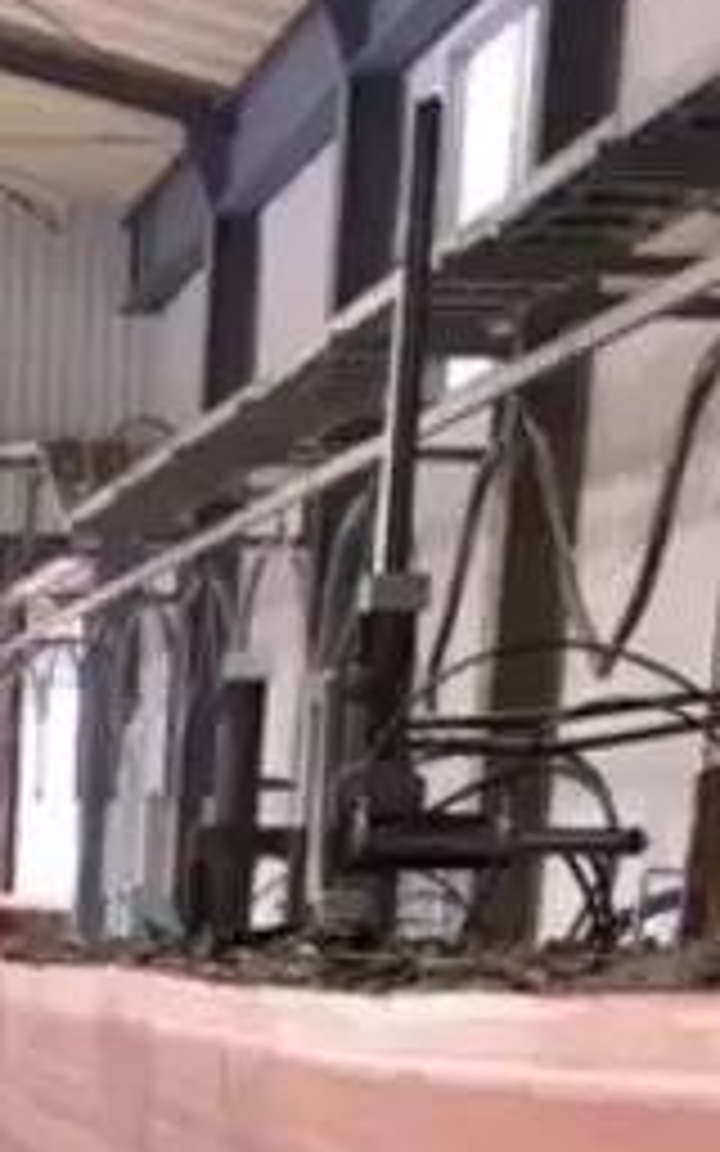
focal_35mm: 96
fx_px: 3014
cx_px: -306
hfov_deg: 13.0
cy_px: 1768
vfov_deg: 18.8
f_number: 2.2
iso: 64
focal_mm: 4.15
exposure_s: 1/30
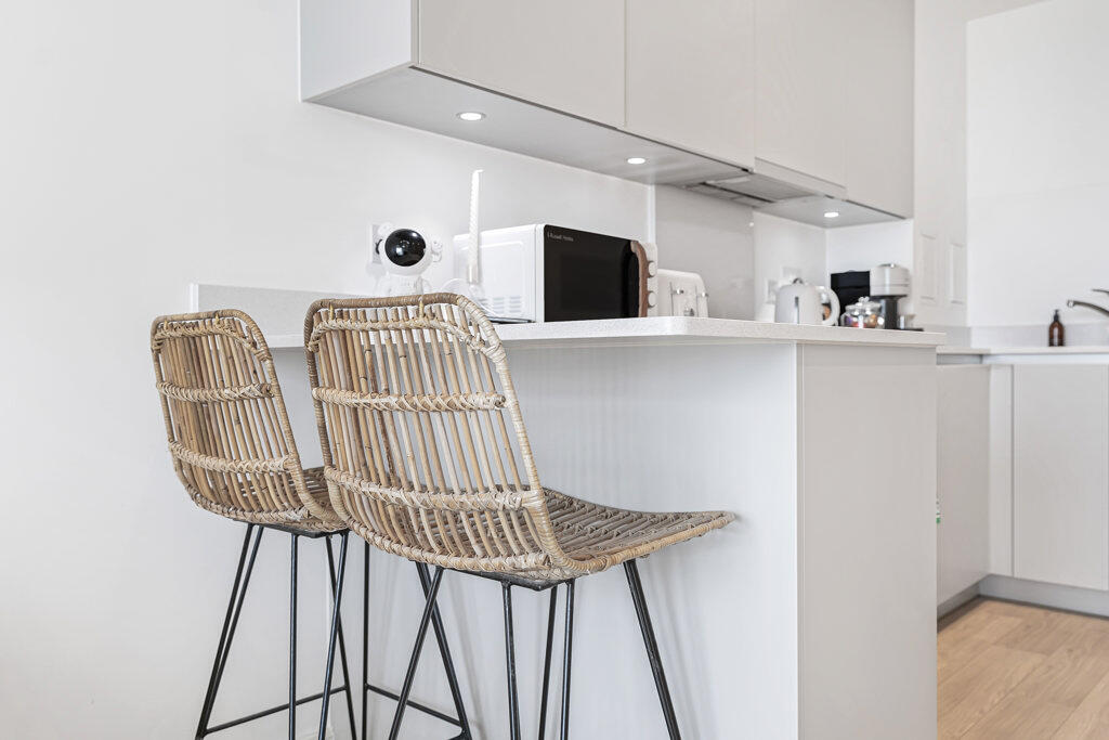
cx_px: 554
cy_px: 370
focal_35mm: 27
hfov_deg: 67.4
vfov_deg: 47.9
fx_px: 832
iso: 400
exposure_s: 1/50
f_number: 4.5
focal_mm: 27
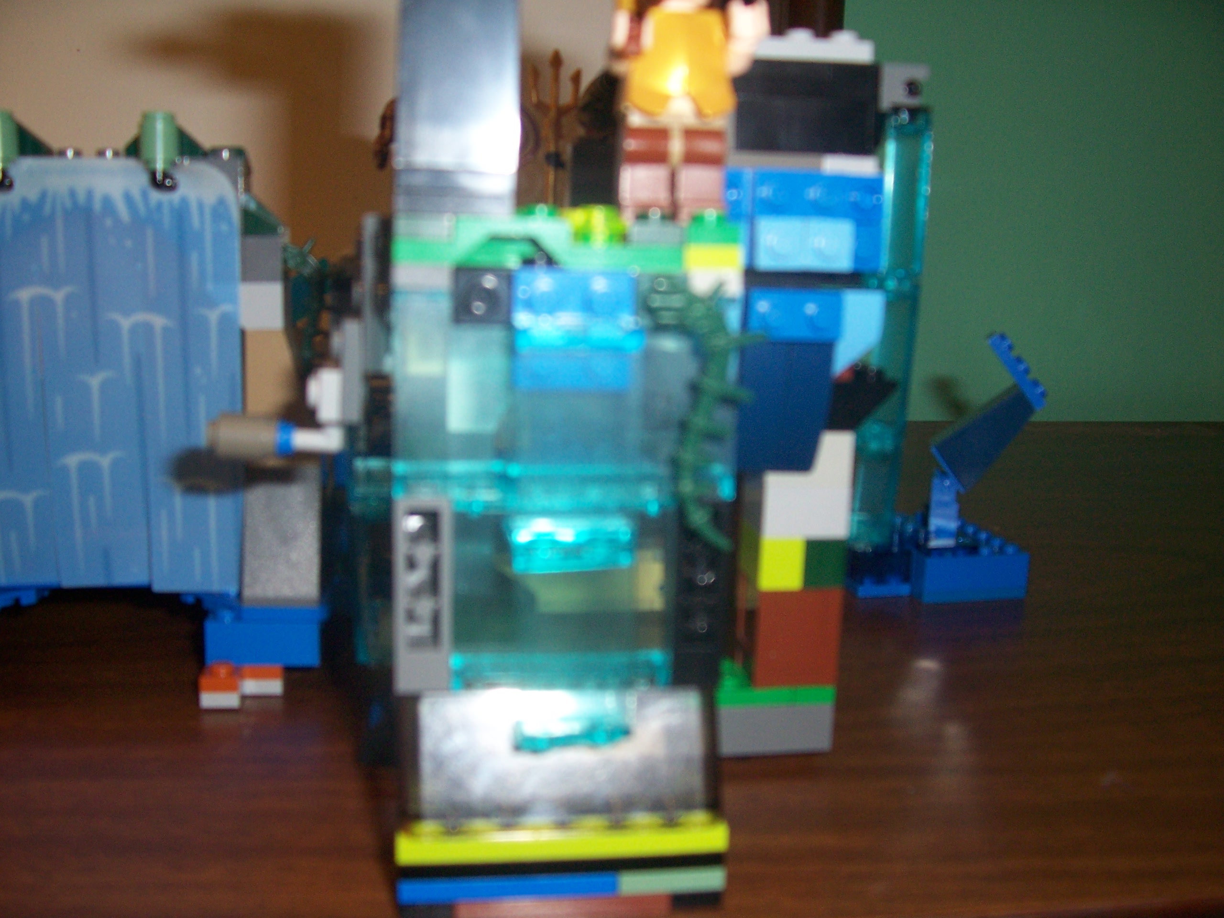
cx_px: 612
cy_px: 459
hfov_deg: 54.0
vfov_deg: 41.8
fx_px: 1202
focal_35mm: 34
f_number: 2.7
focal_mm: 5.6
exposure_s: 1/60
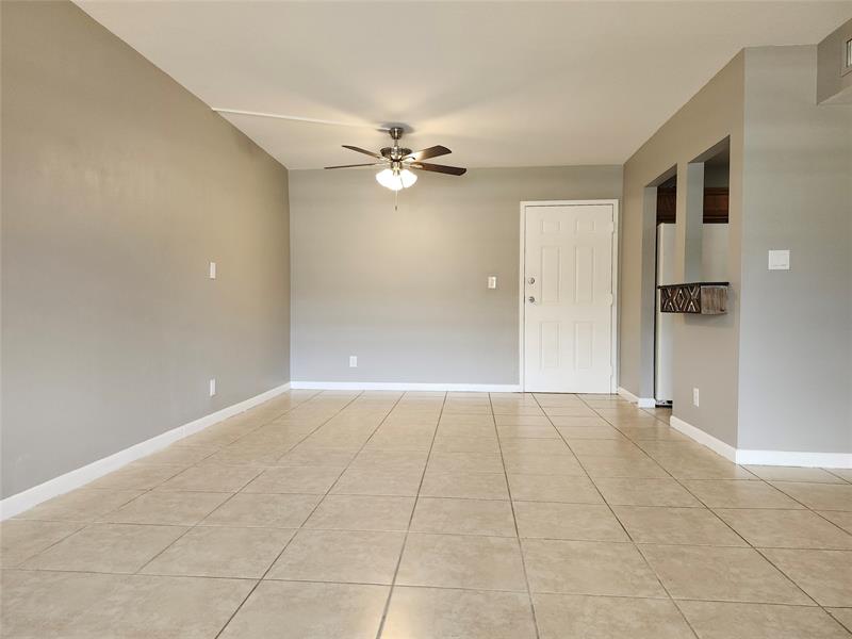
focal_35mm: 23
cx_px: 426
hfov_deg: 73.9
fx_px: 566
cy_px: 320
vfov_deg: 58.9
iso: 125
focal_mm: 5.54
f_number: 1.8
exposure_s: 1/60
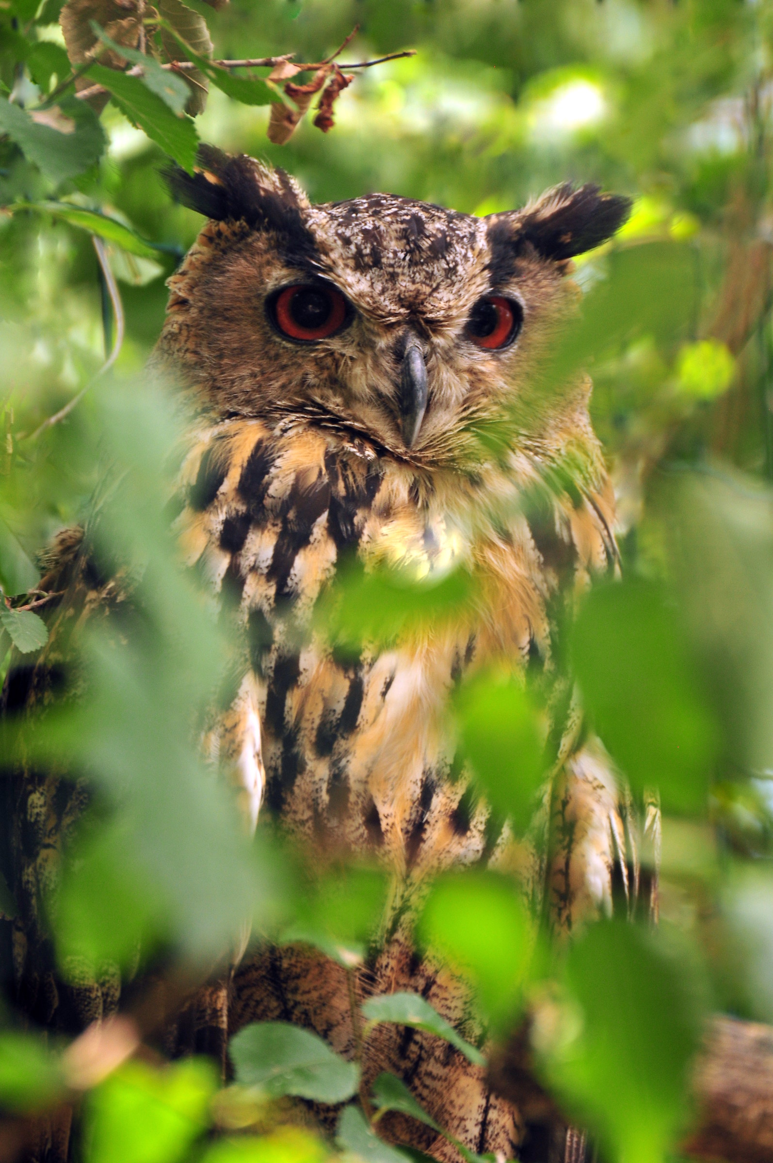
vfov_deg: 4.6
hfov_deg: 3.0
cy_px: 582
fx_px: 14530
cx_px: 386
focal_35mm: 450
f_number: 5.6
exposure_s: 1/80
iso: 320
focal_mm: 300
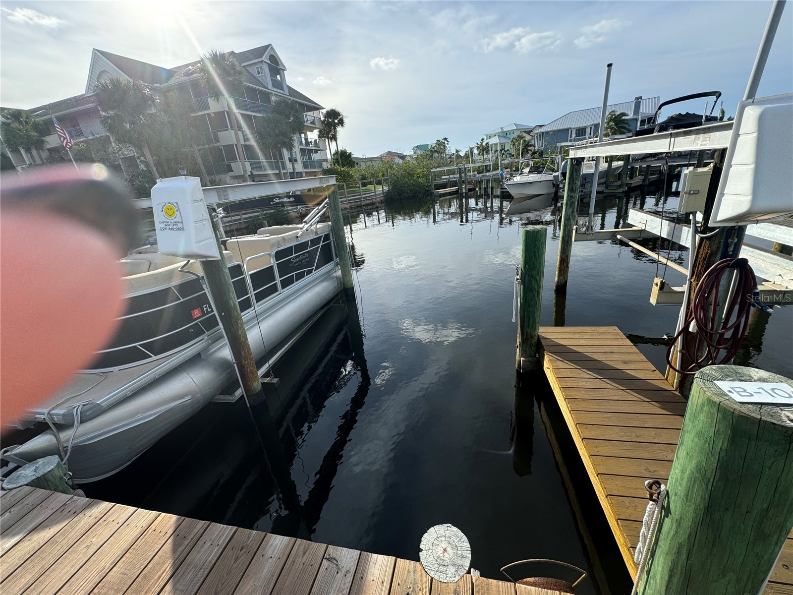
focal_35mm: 14
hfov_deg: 102.1
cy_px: 298
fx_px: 321
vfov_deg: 85.7
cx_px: 396
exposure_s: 1/1048
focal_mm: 2.22
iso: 50
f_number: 2.2
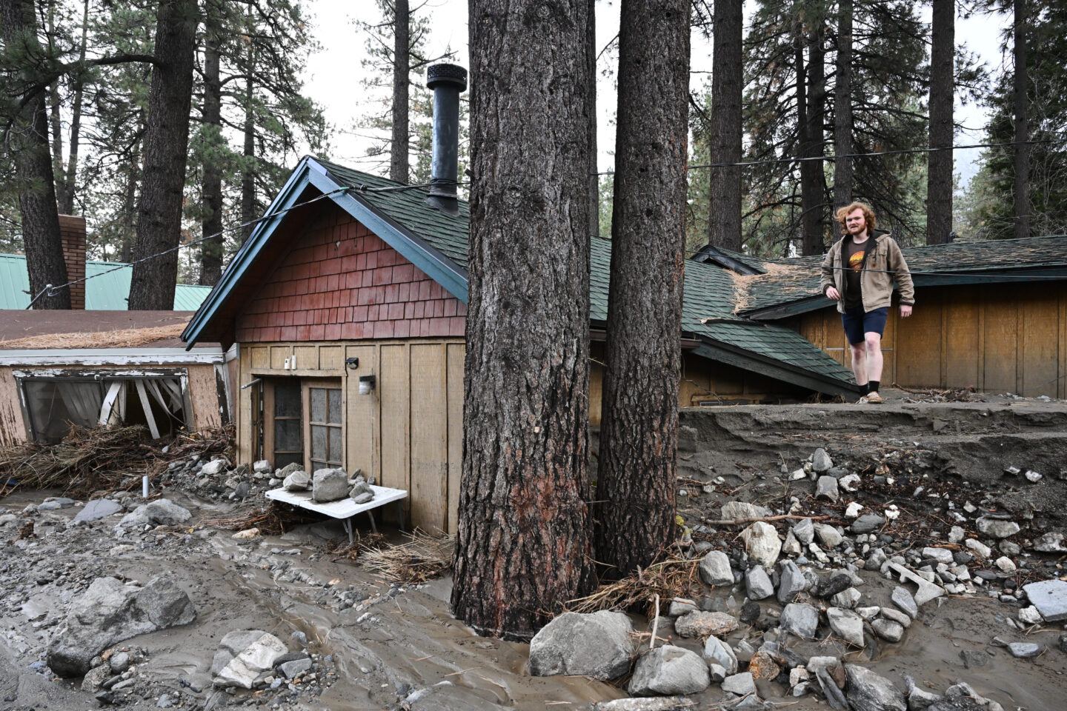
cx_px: 534
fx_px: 711
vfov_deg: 53.1
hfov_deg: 73.7
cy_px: 356
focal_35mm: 24
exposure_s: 1/500
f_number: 7.1
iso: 2000
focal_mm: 24
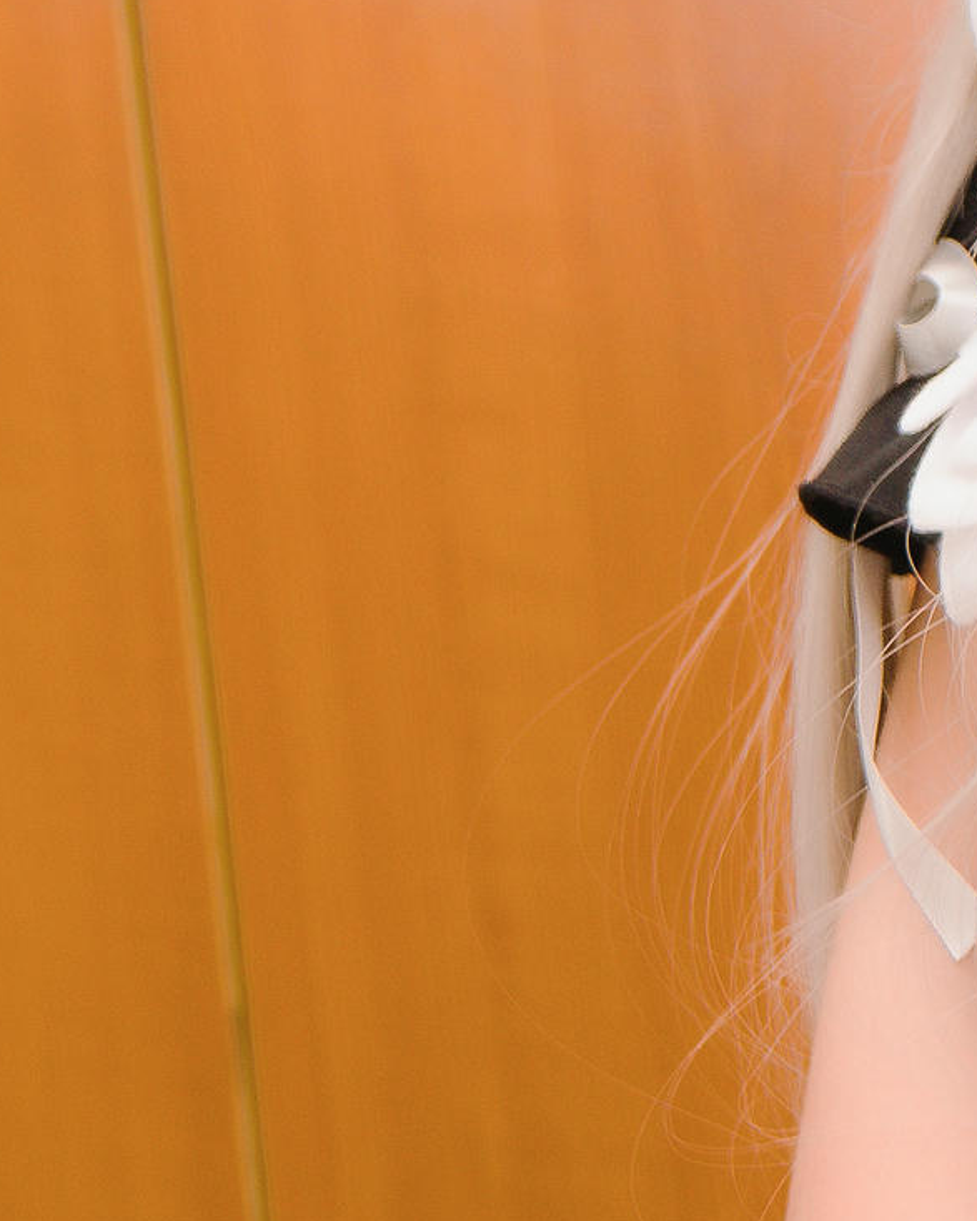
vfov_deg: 6.7
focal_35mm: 290
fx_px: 10484
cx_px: 1809
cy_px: 917
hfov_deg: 5.3
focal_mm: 57
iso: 400
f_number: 5.6
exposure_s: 1/125
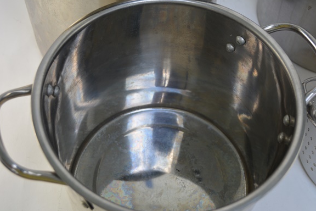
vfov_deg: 27.0
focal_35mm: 50
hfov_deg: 39.6
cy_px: 103
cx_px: 160
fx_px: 439
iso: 220
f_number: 5.6
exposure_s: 1/125
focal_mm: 32
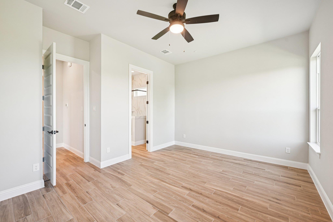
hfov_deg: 100.4
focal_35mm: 15
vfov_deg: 77.3
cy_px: 111
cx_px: 166
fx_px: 139
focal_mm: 15
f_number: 6.7
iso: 200
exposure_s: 1/15
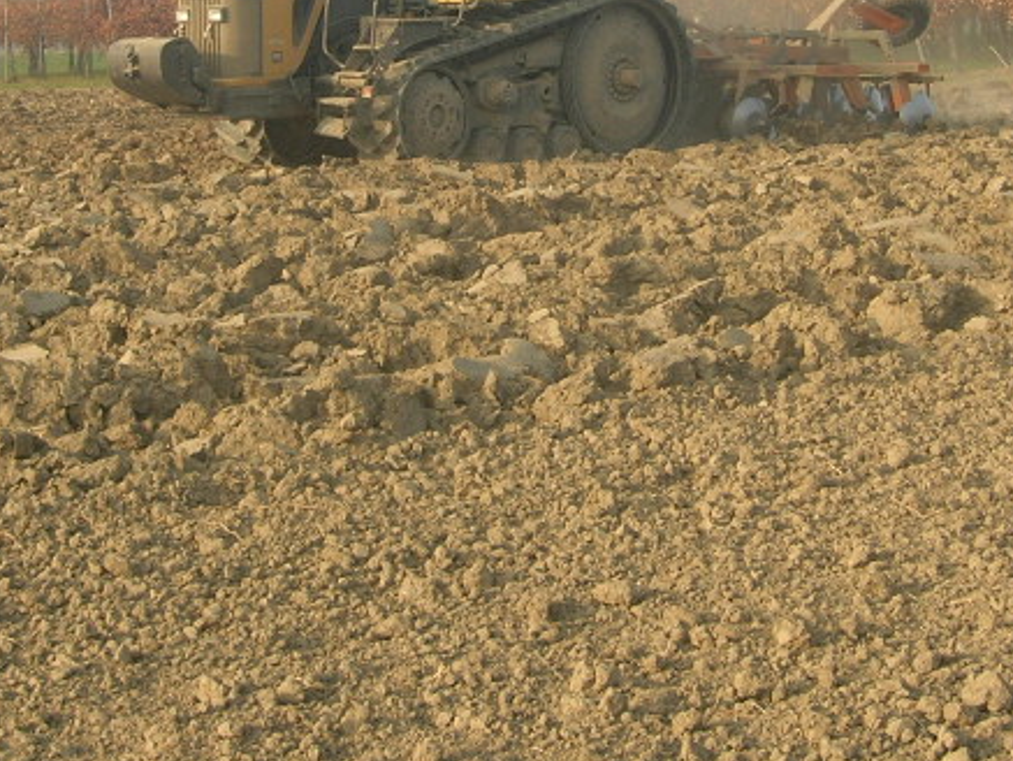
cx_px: 566
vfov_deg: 16.4
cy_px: 65
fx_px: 2605
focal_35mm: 89
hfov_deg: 22.0
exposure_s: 1/290
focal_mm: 7.8
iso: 64
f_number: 4.8
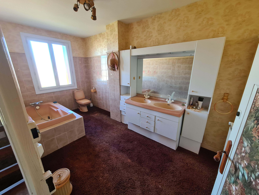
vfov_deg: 89.9
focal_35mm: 13
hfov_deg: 106.2
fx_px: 97
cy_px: 98
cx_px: 130
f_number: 2.2
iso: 250
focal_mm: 2.2
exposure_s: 1/50
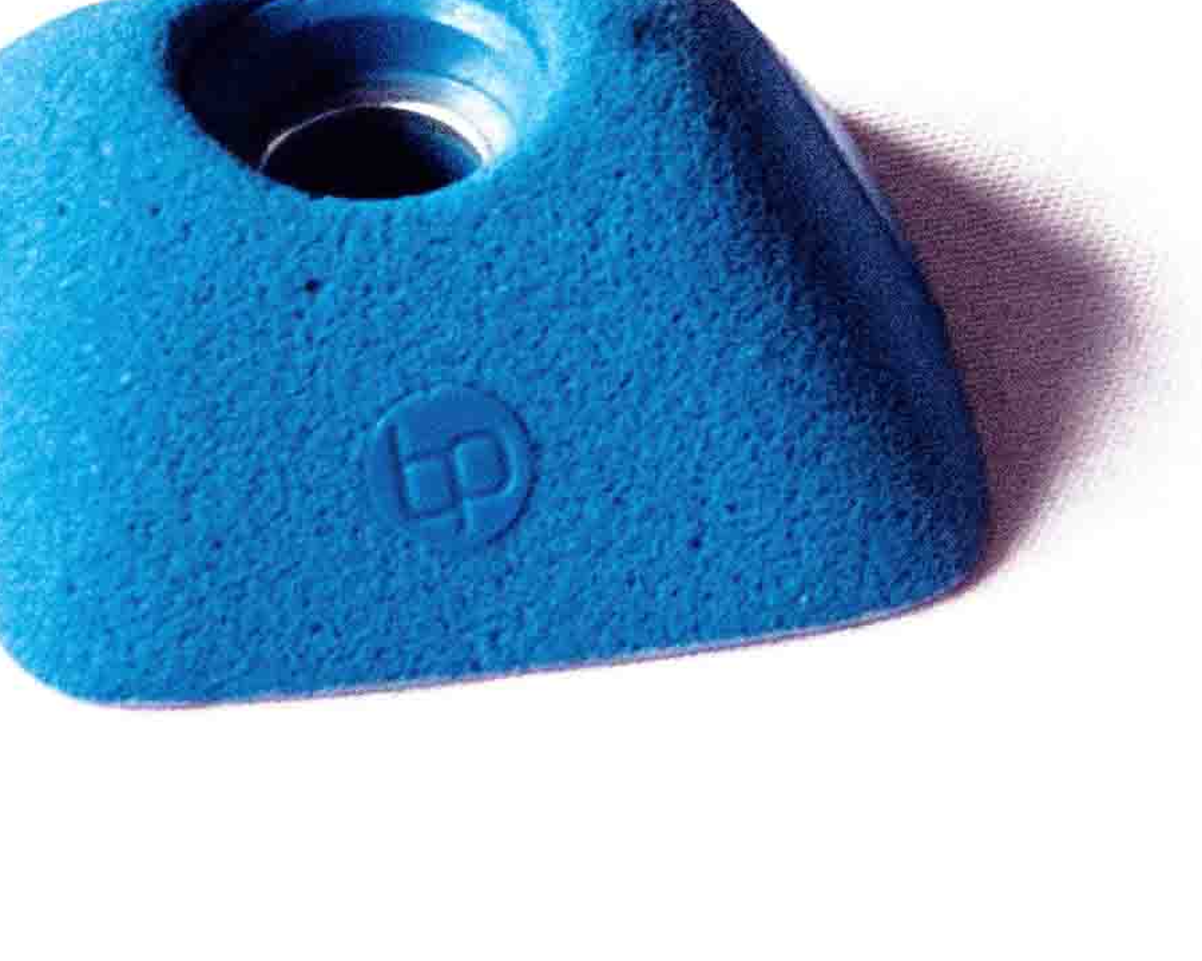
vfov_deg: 3.5
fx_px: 15651
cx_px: 1489
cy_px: -369
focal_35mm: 440
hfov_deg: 4.4
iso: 1250
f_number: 13
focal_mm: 70
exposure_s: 1/125
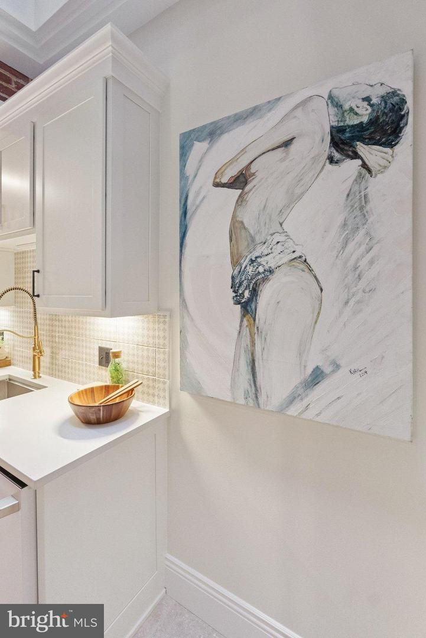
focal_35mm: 16
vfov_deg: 96.7
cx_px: 213
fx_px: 284
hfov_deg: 73.8
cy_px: 319
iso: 8000
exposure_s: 1/160
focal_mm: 16
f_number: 5.6
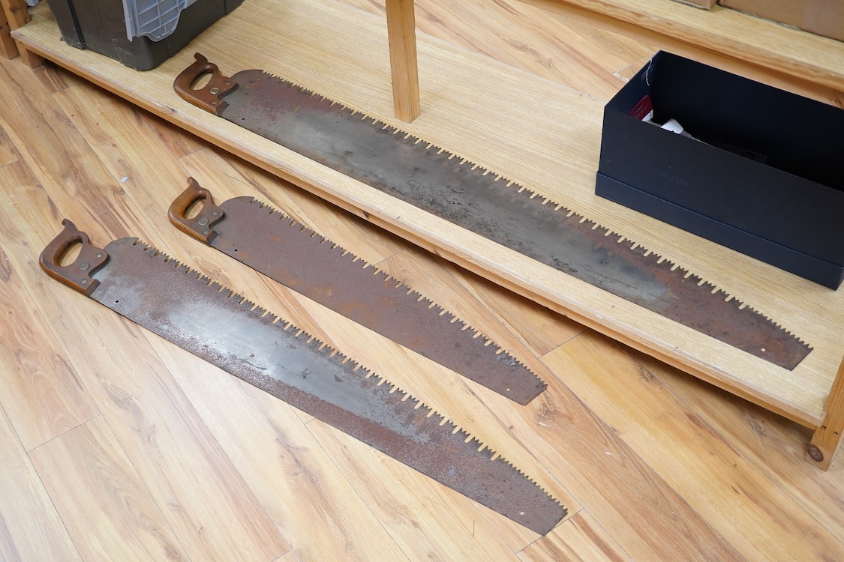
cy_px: 281
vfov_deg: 29.9
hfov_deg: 43.6
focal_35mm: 45
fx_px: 1055
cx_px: 422
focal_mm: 30
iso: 2500
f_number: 5.6
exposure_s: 1/160
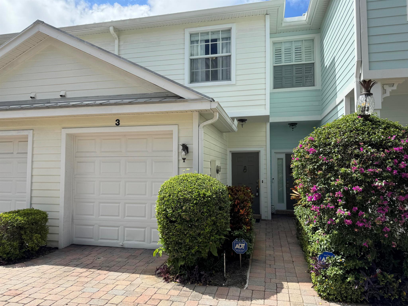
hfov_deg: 71.6
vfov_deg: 56.8
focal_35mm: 24
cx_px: 204
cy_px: 153
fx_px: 283
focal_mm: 6.76
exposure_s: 1/4608
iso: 80
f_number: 1.78
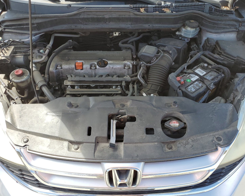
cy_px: 100
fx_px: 203
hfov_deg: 62.2
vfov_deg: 51.5
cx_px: 125
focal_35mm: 28
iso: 50
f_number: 1.5
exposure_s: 1/667
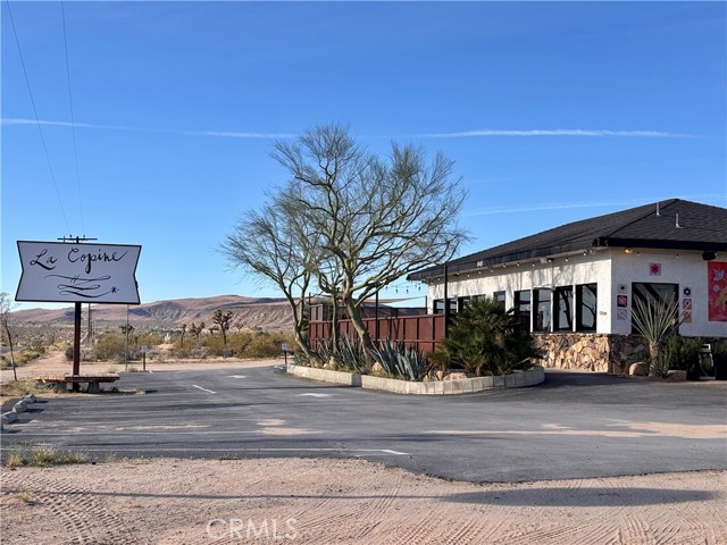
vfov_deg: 28.0
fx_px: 1092
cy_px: 272
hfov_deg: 36.8
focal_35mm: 52
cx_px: 364
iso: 40
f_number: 1.6
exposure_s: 1/2193
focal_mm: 5.96
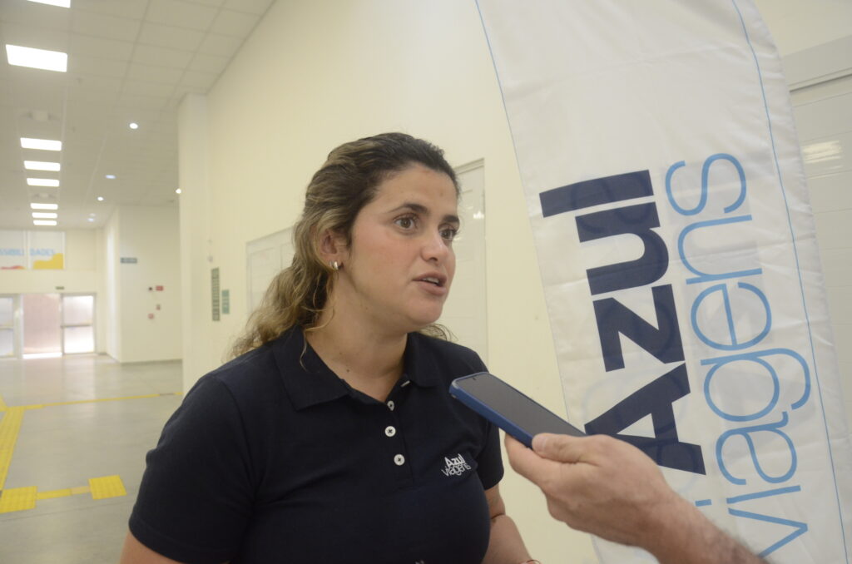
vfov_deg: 47.7
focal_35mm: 27
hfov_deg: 67.5
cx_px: 426
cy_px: 282
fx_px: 638
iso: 1600
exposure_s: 1/125
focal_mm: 18
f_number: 5.6
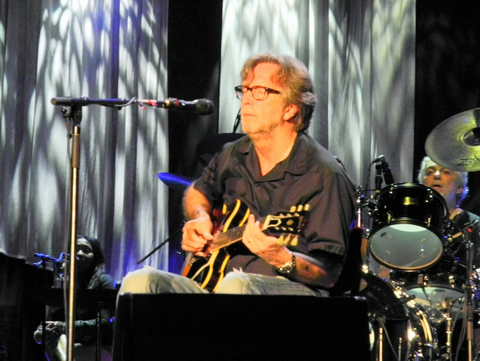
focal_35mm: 200
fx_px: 2774
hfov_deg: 9.9
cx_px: 240
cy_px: 180
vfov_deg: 7.4
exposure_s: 1/43.4
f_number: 6.3
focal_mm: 42.6
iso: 800
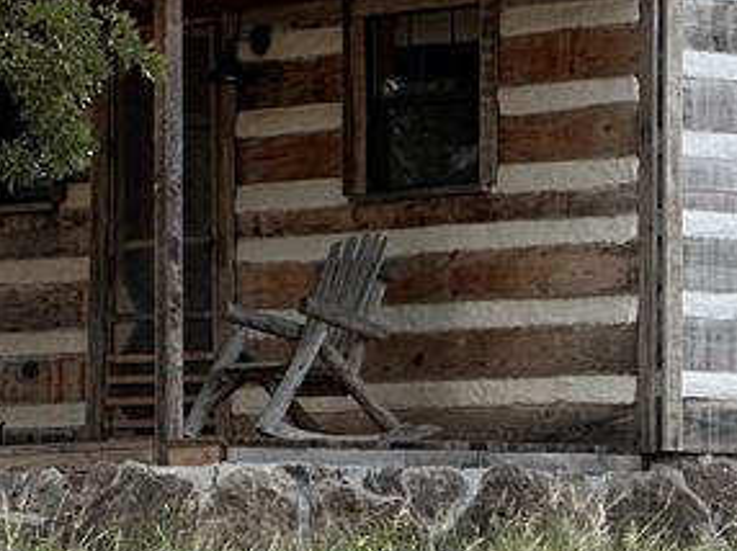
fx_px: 5871
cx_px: 819
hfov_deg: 7.1
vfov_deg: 5.4
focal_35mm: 276
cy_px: -28
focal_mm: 9
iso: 32
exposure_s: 1/345
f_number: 2.8
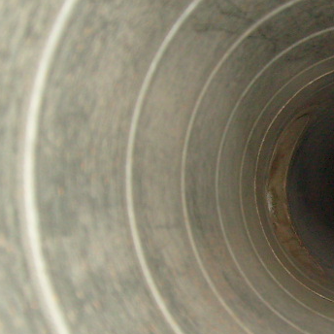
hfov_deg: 18.3
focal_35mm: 92
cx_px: 351
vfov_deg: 18.9
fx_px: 1004
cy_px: 161
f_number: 2.8
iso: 100
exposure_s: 1/45
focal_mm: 5.8
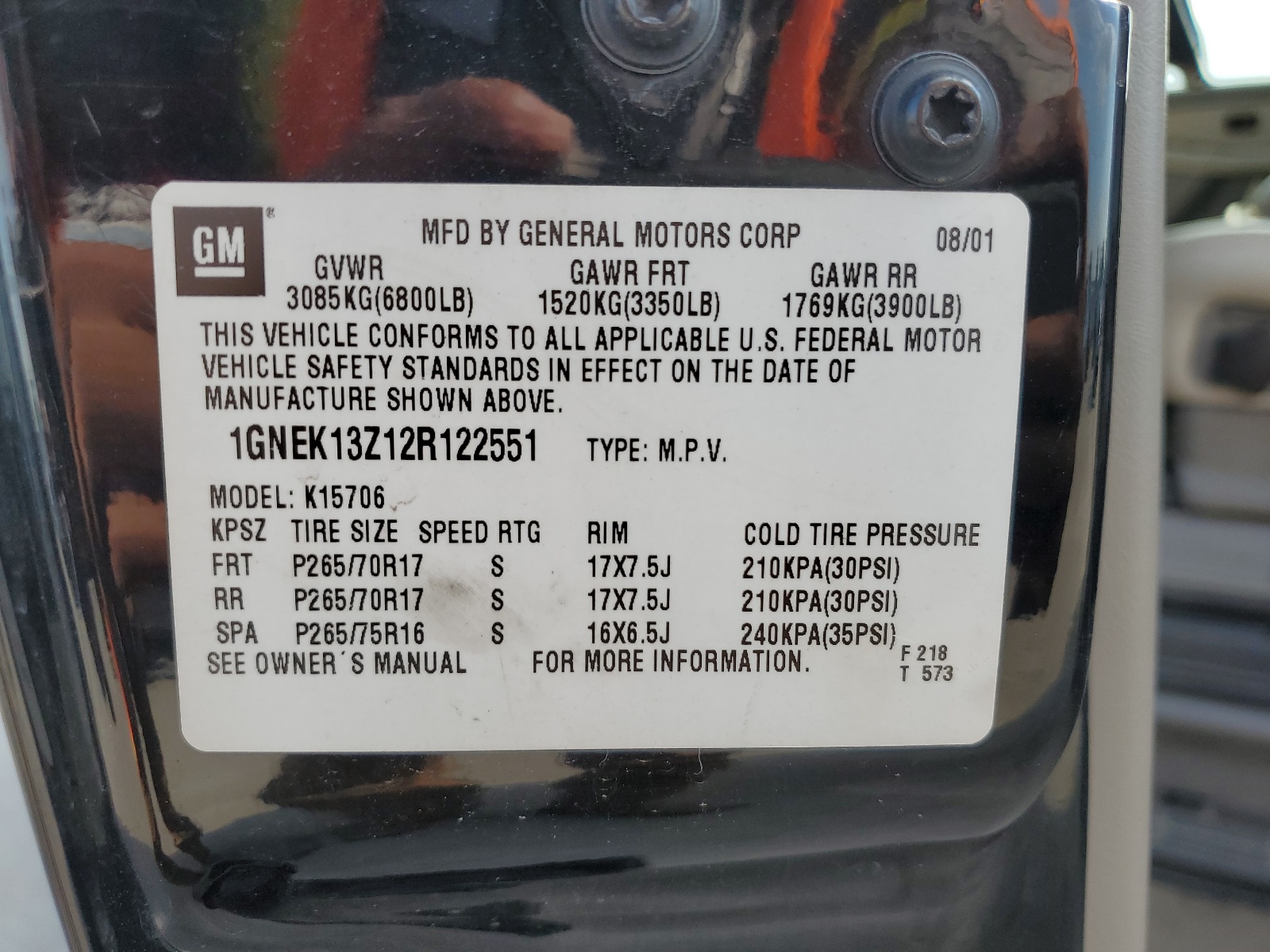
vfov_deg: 53.1
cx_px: 635
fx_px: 954
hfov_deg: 67.3
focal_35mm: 26
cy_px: 476
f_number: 1.5
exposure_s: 1/714
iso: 50
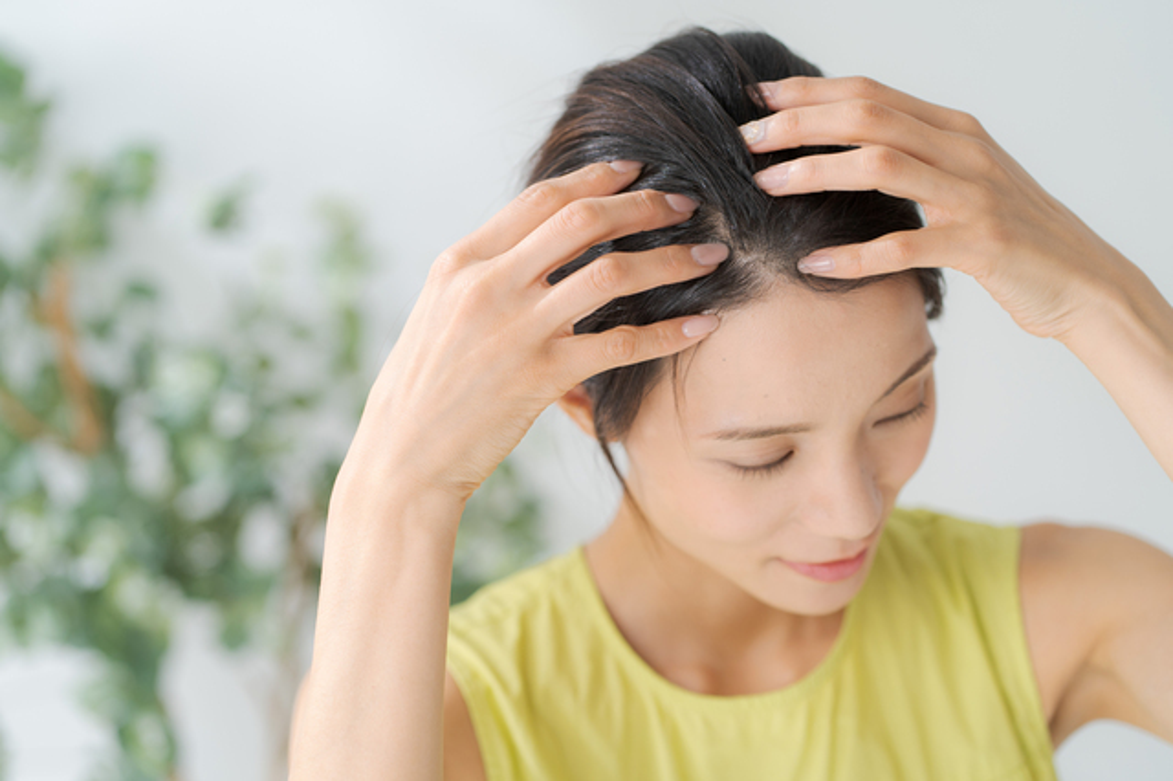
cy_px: 390
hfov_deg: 23.9
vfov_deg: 16.1
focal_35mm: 85
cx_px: 586
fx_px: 2768
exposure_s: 1/125
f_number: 3.2
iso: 250
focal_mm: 85
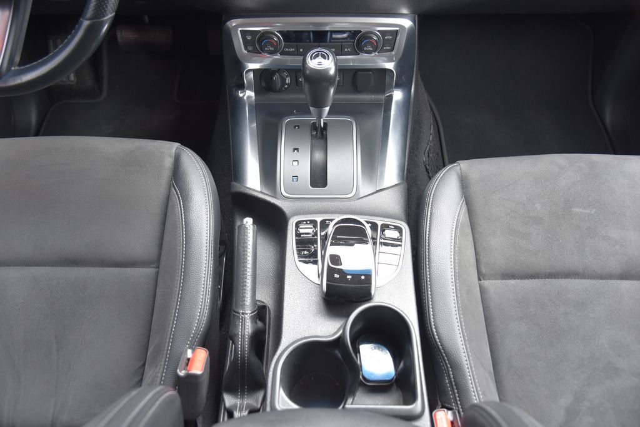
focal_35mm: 31
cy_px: 214
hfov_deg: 60.3
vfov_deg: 42.4
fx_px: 551
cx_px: 320
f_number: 4
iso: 500
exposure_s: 1/40
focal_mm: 31
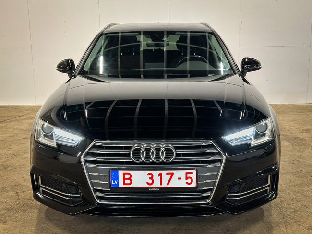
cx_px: 156
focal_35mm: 48
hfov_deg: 39.6
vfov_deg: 30.3
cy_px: 117
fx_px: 433
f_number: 1.8
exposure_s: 1/50
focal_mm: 6.86
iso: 250
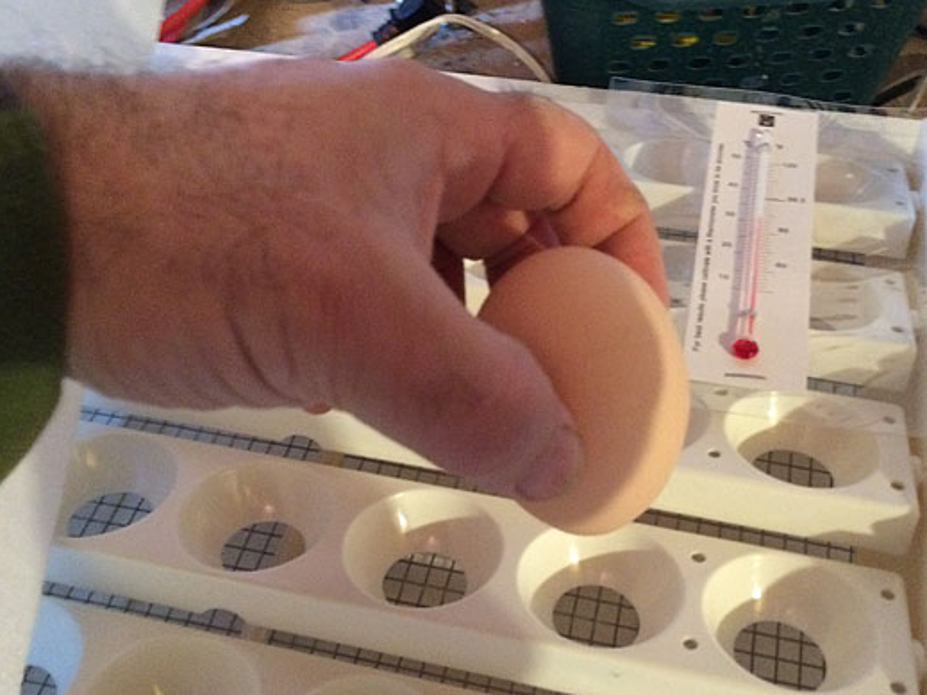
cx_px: 507
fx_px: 991
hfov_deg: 50.1
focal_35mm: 37
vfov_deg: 38.6
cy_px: 354
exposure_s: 1/15
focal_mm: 4.12
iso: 400
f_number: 2.2
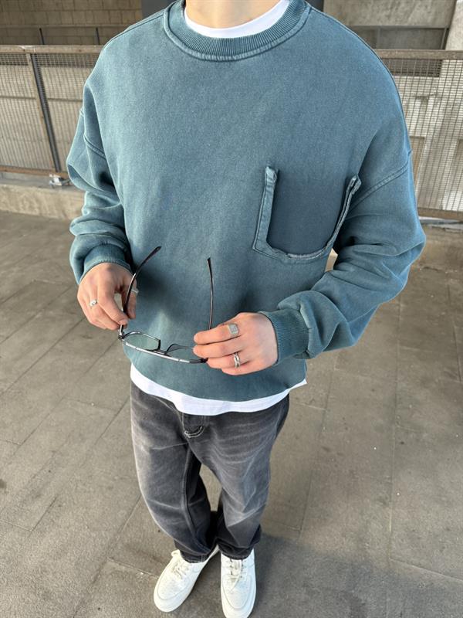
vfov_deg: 71.6
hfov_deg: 56.8
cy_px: 309
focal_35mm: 24
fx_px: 428
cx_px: 232
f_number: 1.78
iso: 160
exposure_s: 1/121
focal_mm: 6.76
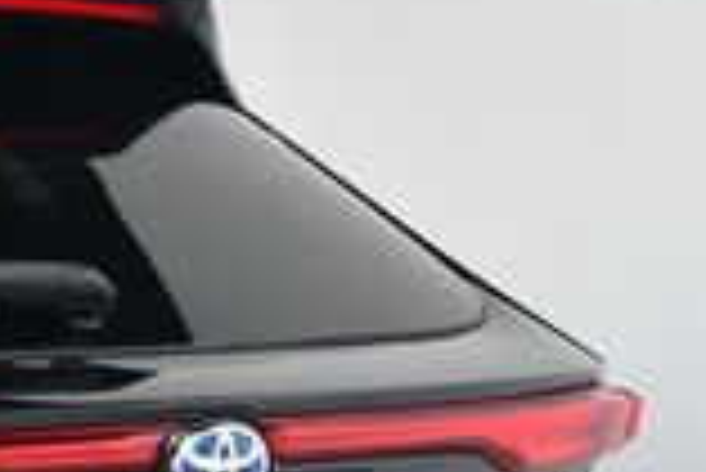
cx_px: -706
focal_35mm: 163
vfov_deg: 8.3
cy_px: 674
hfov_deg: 11.4
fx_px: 3199
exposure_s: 1/160
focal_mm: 27
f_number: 9
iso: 100
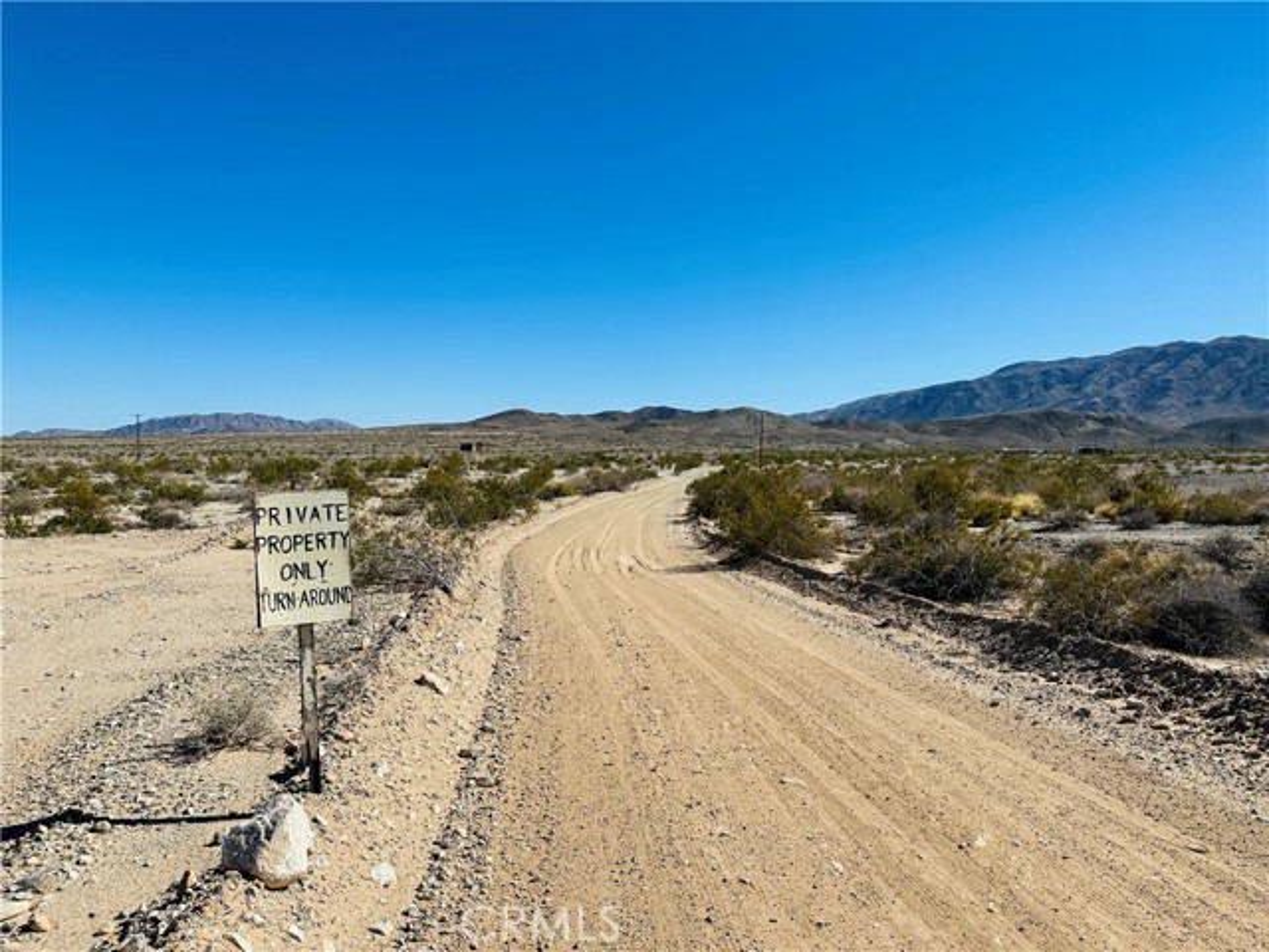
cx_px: 634
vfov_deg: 56.8
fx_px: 880
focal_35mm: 24
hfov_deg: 71.6
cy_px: 476
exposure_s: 1/8197
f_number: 1.78
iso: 80
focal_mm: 6.86
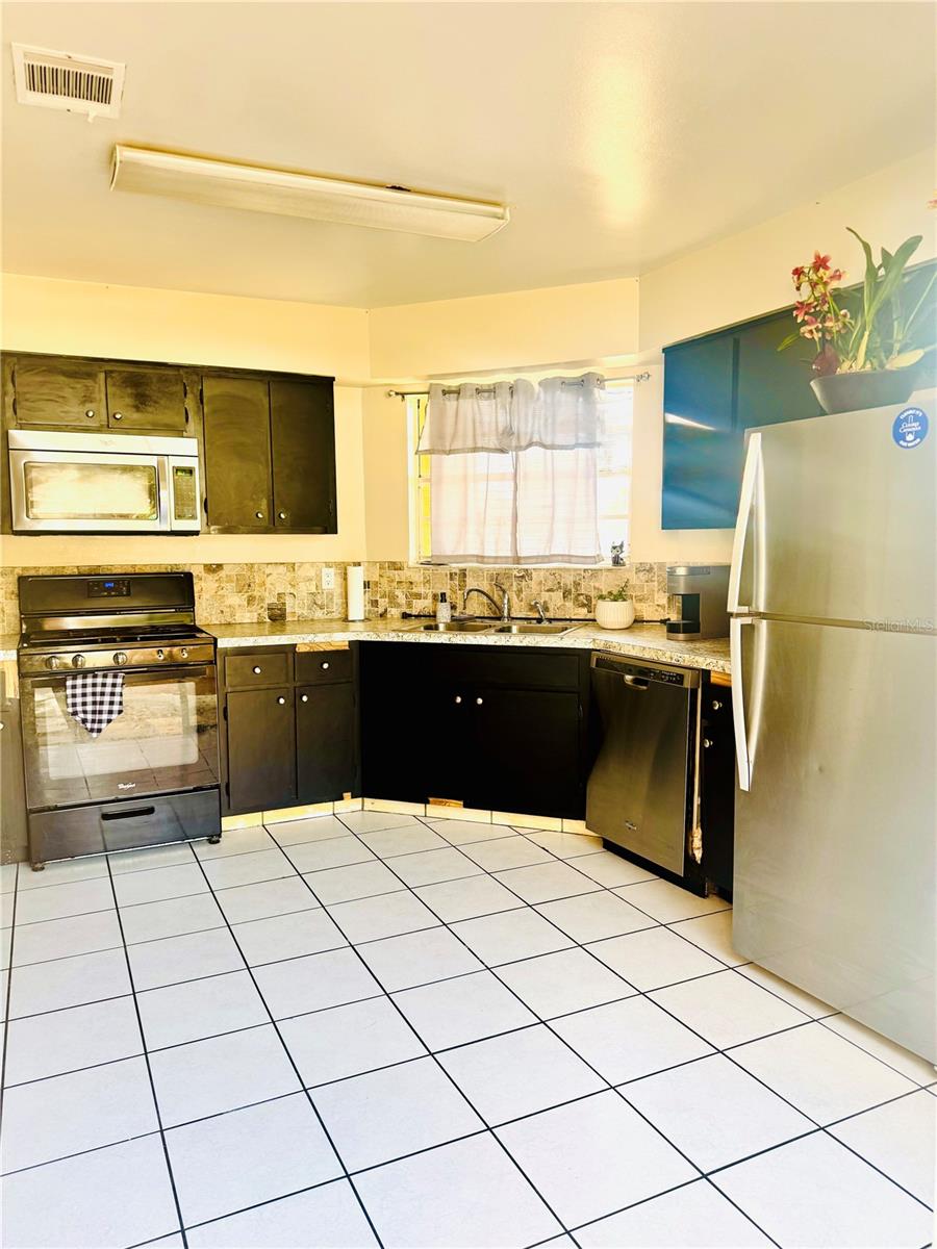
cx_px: 468
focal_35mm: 24
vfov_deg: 71.6
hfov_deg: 56.8
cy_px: 624
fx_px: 866
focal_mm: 6.76
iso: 64
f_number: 1.78
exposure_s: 1/121
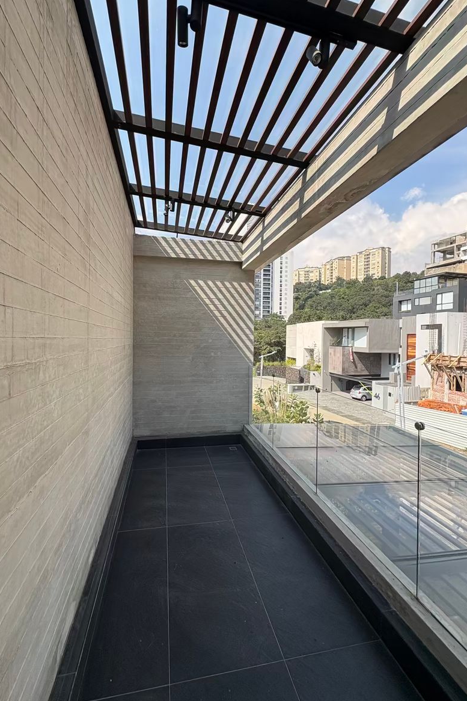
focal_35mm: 15
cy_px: 341
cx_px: 220
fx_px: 292
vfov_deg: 100.4
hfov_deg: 77.3
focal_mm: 2.22
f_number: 2.2
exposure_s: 1/1078
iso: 50
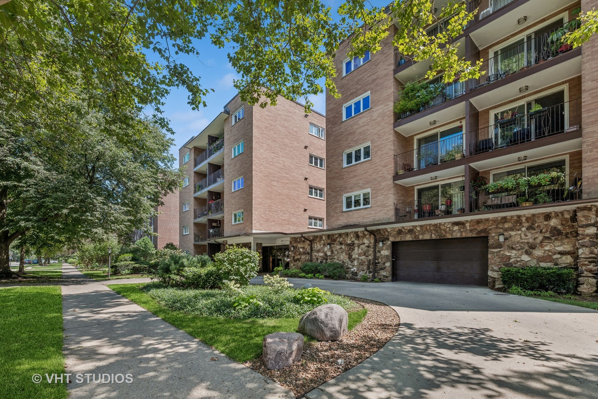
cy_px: 200
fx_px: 257
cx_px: 299
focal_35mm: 16
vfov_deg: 75.5
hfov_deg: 98.5
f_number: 8
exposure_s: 1/125
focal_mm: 15.5
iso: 200
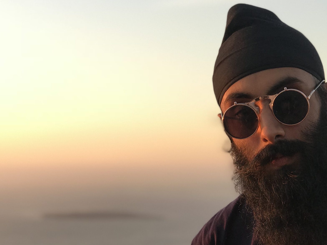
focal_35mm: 93
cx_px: 220
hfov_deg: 21.0
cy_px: 190
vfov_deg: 15.8
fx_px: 879
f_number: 2.8
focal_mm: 6.6
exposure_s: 1/100
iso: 32
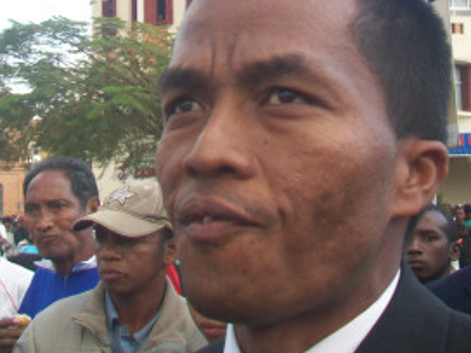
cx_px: 223
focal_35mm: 62
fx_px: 844
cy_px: 155
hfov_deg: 31.2
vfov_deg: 23.6
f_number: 2.7
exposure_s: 1/250
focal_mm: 6
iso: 64
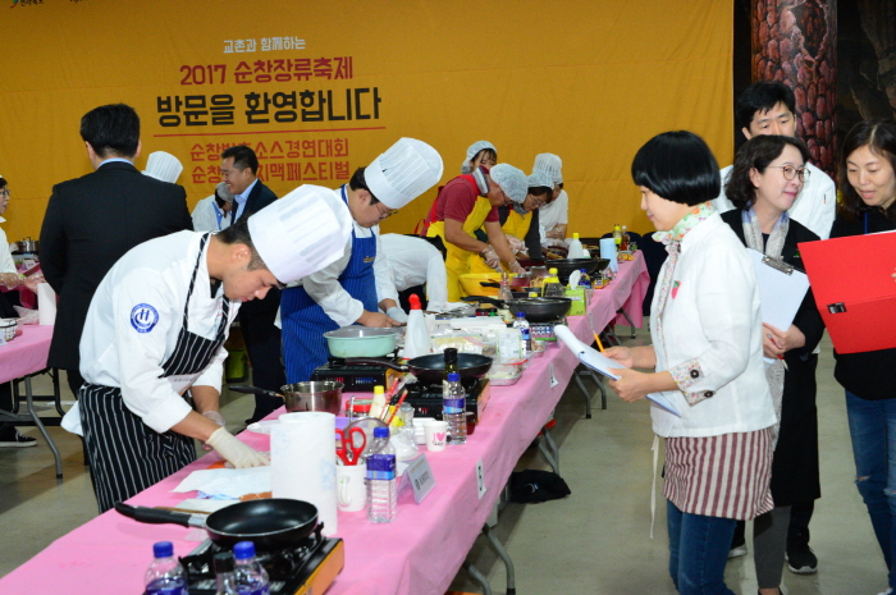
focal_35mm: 52
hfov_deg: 38.2
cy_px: 298
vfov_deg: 25.9
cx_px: 448
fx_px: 1293
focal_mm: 52
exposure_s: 1/100
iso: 6400
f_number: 9
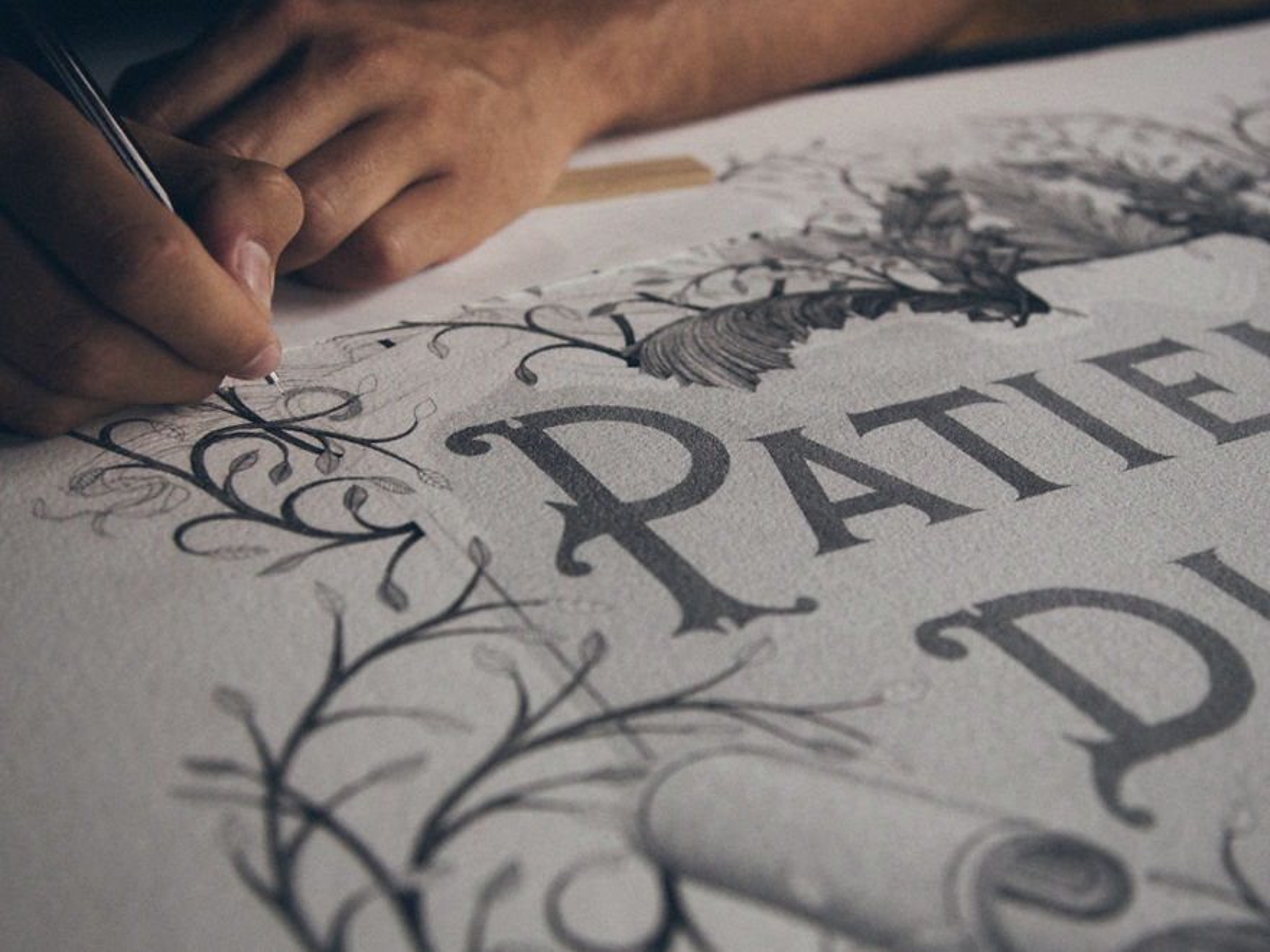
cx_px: 635
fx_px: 1211
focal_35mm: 33
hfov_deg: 55.4
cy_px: 476
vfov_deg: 42.9
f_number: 2.4
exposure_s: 1/40
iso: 50
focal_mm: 4.12
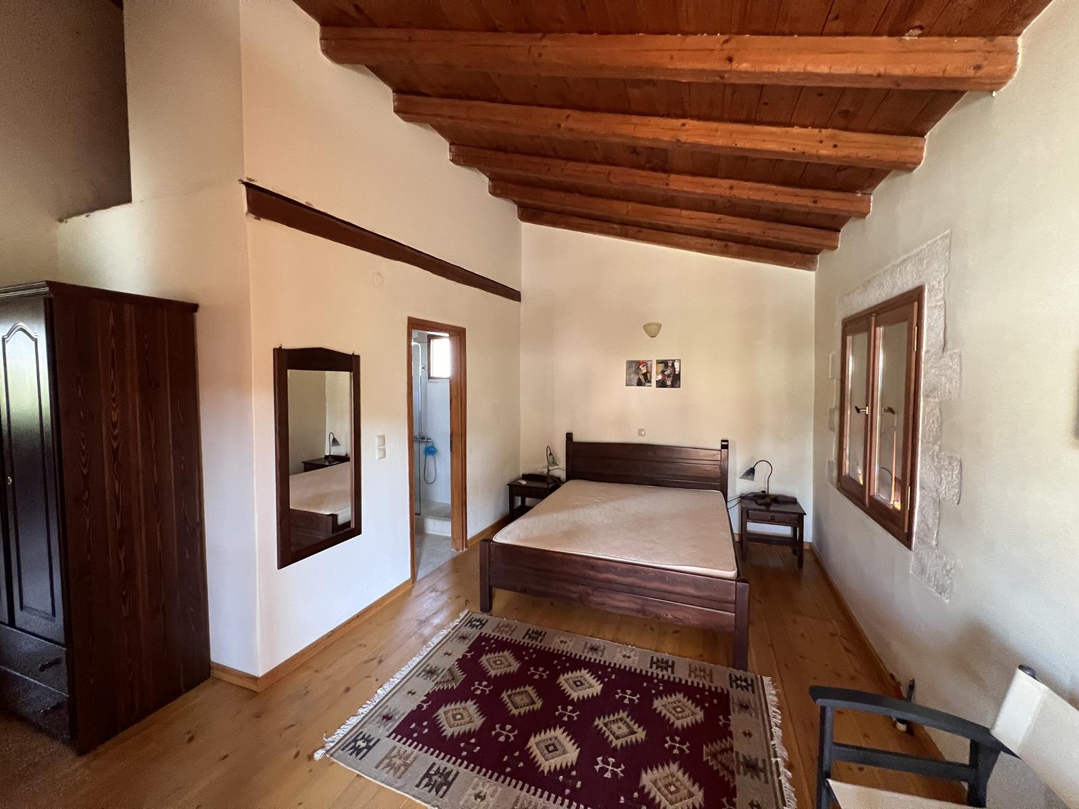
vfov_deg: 89.9
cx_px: 540
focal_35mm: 13
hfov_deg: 106.2
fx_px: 405
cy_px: 404
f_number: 1.8
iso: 500
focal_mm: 1.57
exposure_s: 1/60
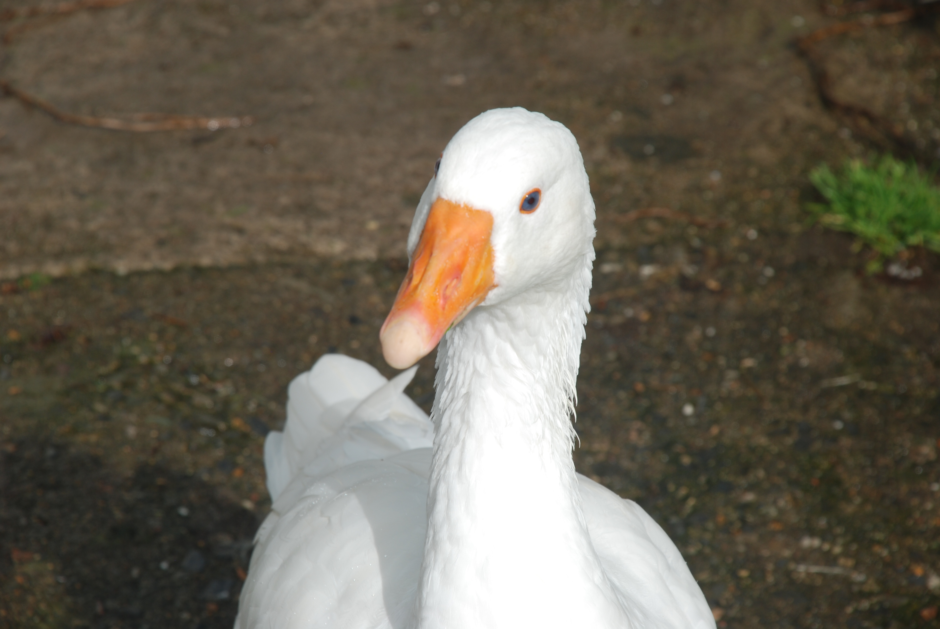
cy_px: 314
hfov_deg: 10.1
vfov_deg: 6.8
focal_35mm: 202
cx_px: 470
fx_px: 5294
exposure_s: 1/200
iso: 100
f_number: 10
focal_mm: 135
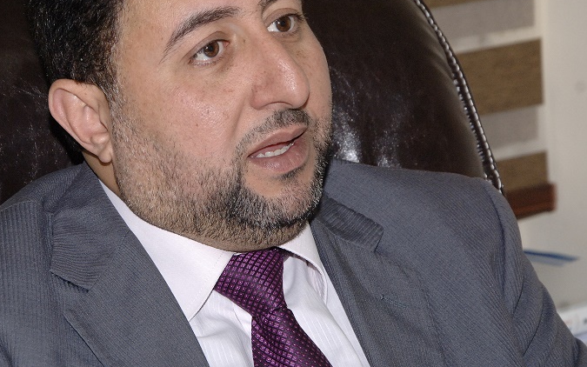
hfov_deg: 10.8
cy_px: 131
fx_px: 3104
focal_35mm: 194
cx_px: 195
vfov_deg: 6.8
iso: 800
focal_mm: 80
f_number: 7.1
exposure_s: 1/80
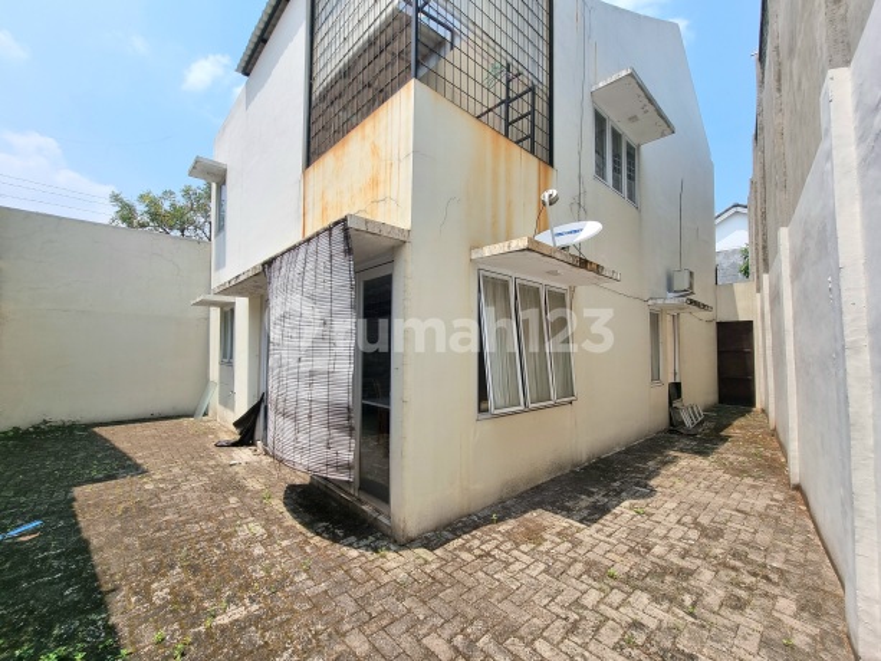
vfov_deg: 89.9
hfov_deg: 106.2
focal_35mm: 13
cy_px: 330
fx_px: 331
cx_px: 440
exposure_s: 1/2000
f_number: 2.2
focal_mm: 2.2
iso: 50
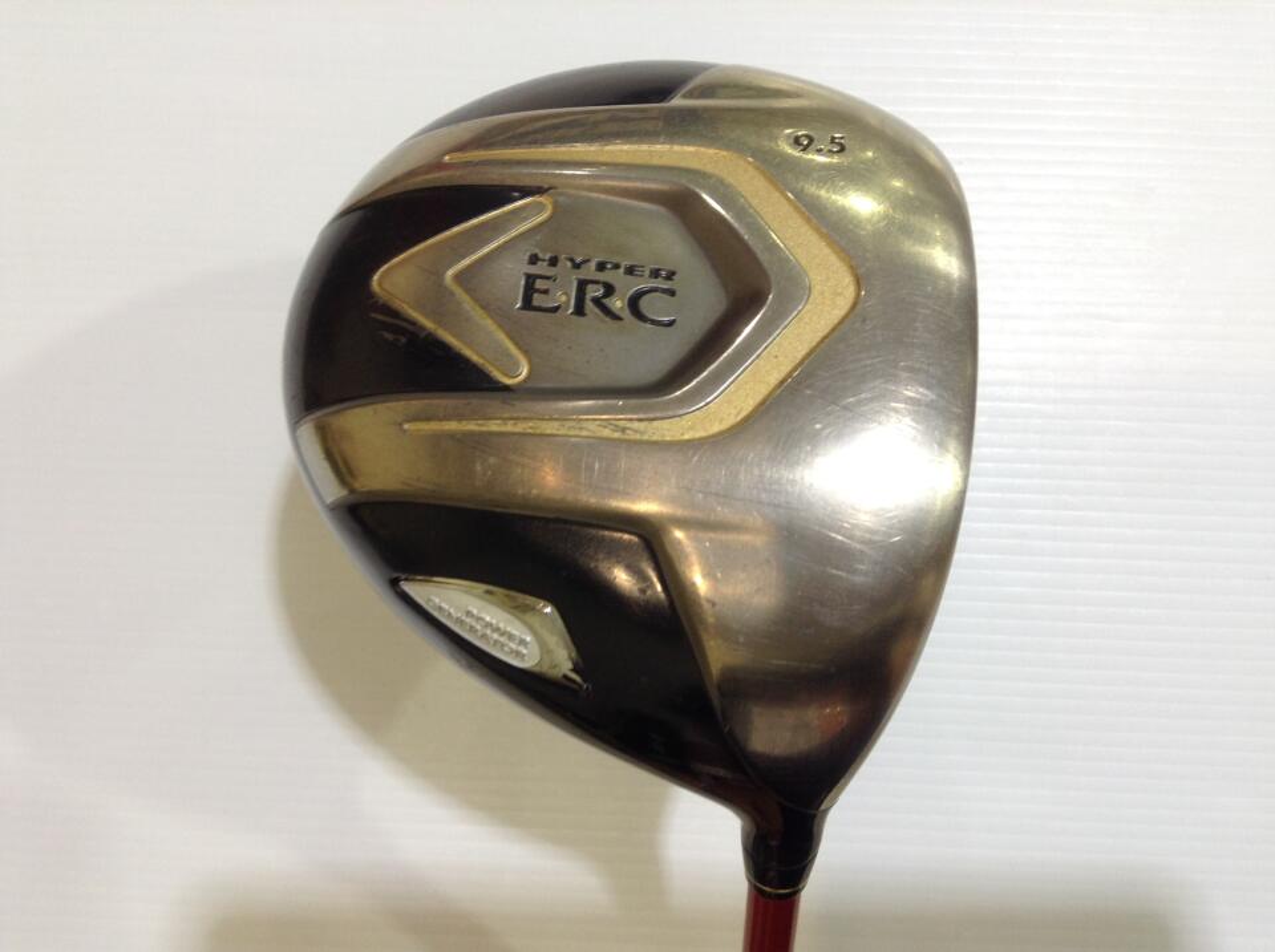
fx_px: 1214
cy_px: 476
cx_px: 638
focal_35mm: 33
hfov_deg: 55.4
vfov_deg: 42.8
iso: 40
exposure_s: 1/24
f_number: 2.4
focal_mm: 3.3
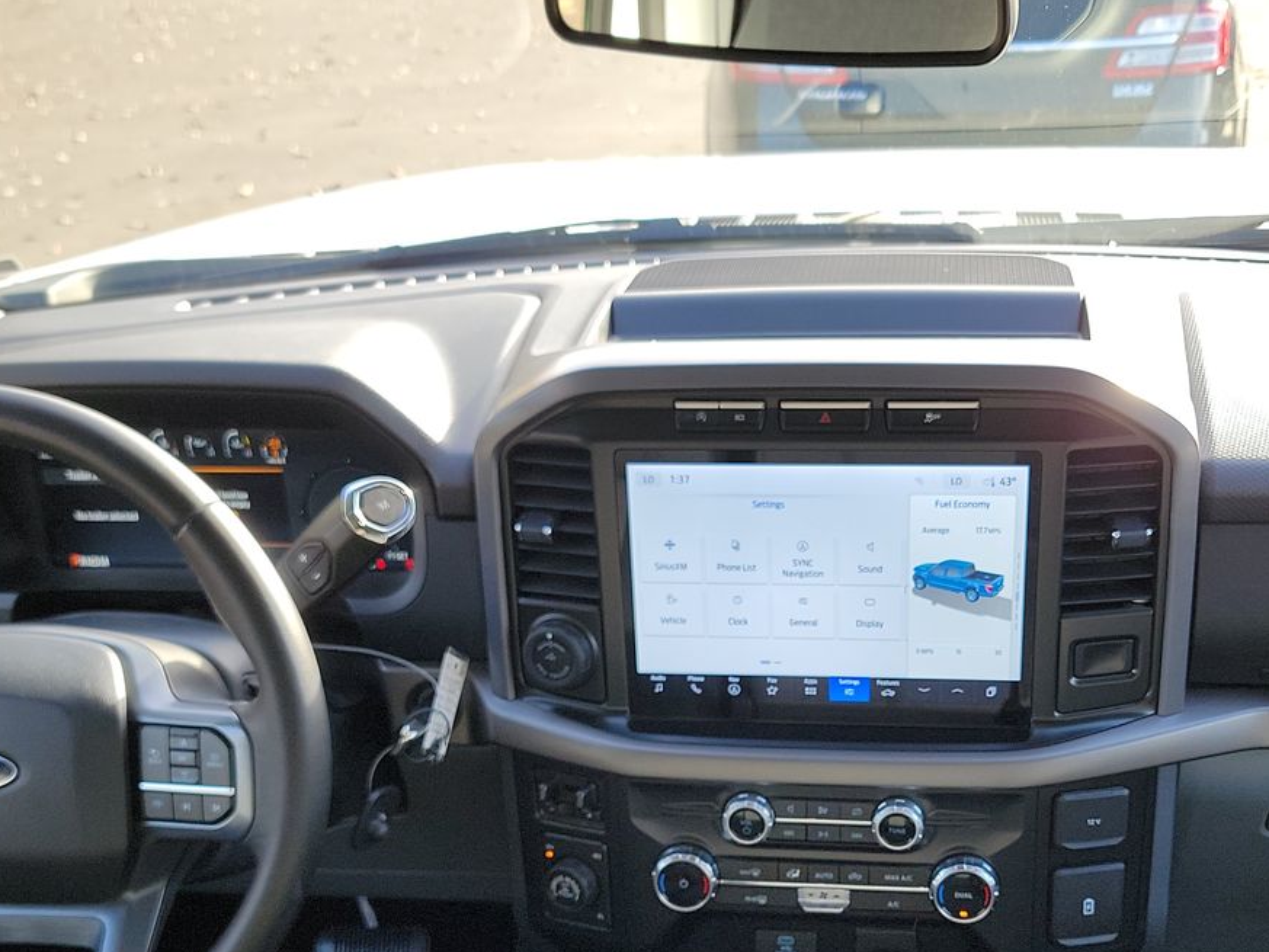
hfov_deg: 42.8
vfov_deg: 32.3
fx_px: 1613
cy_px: 703
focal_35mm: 44
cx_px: 728
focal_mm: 6.7
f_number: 1.8
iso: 60
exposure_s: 1/59
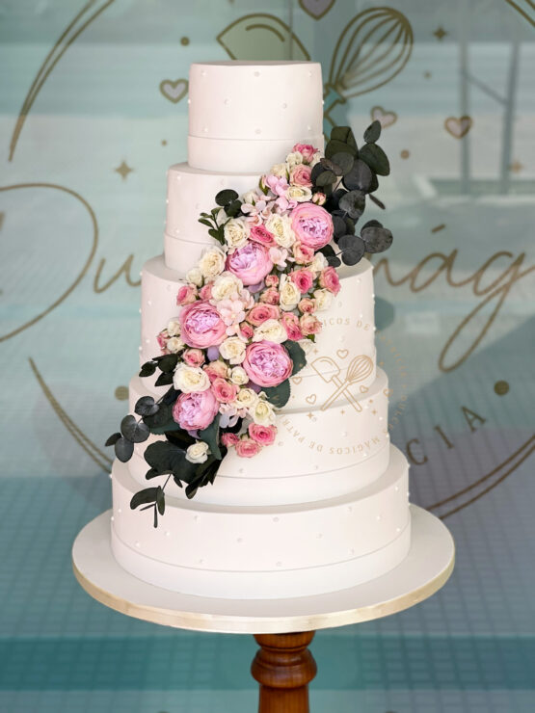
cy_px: 356
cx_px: 268
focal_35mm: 77
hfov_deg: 19.1
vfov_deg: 25.3
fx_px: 1587
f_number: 2.8
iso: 20
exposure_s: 1/131
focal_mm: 9
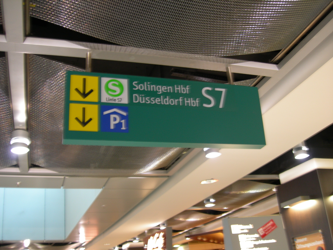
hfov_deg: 49.0
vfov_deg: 37.7
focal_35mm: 38
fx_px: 366
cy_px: 125
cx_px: 166
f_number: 2.8
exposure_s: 1/5.6
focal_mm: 7.8
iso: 50
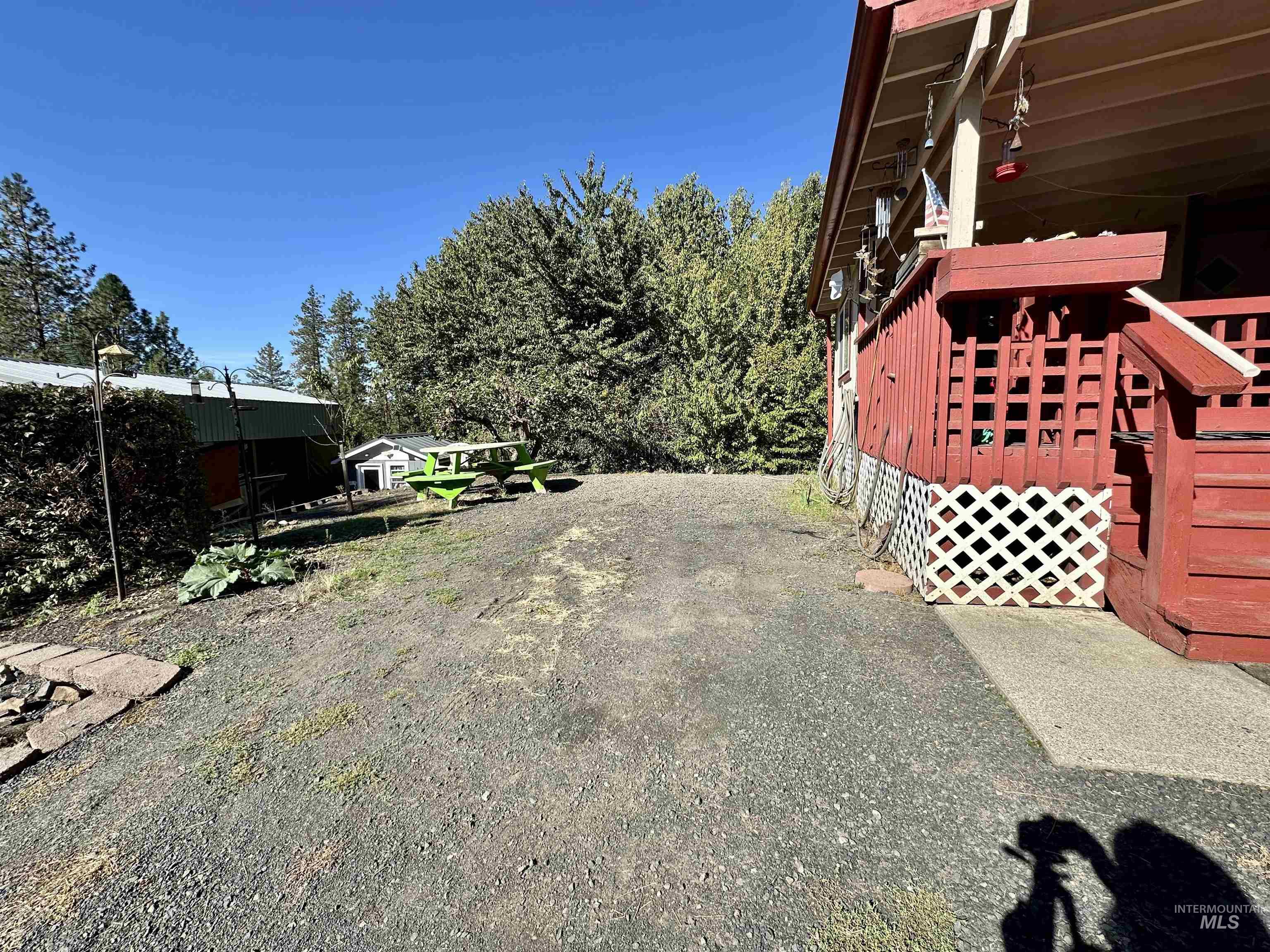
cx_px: 635
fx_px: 514
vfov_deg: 85.7
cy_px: 476
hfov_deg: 102.1
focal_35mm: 14
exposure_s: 1/1261
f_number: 2.2
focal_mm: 2.22
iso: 40
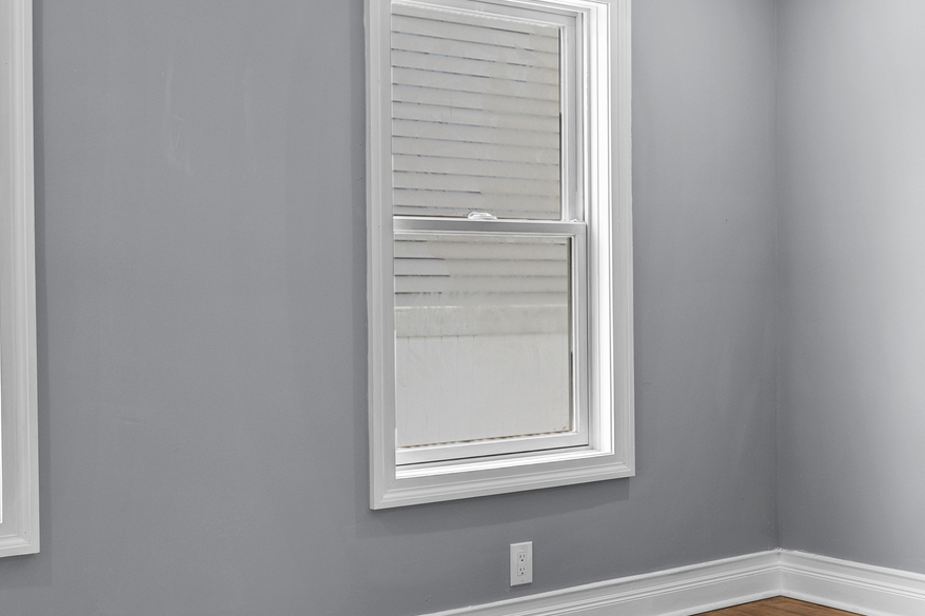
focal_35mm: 56
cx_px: 745
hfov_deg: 34.5
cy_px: 282
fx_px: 1439
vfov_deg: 24.2
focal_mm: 16
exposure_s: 1/2.5
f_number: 9
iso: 200
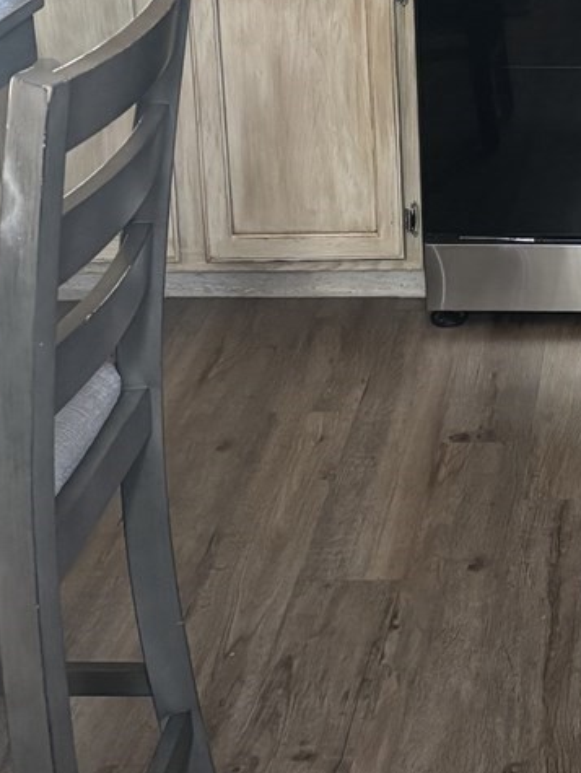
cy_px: 29
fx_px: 1877
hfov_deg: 17.0
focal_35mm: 84
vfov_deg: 22.5
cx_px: 651
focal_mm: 5.96
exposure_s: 1/60
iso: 500
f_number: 1.6
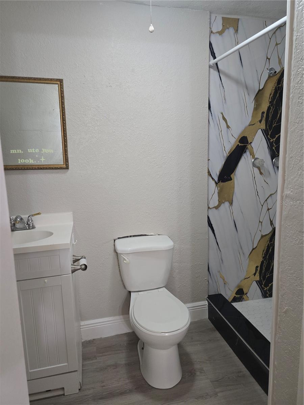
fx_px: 269
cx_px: 152
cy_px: 202
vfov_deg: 73.9
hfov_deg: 58.9
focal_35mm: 23
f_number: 1.7
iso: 640
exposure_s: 1/60
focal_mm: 6.3
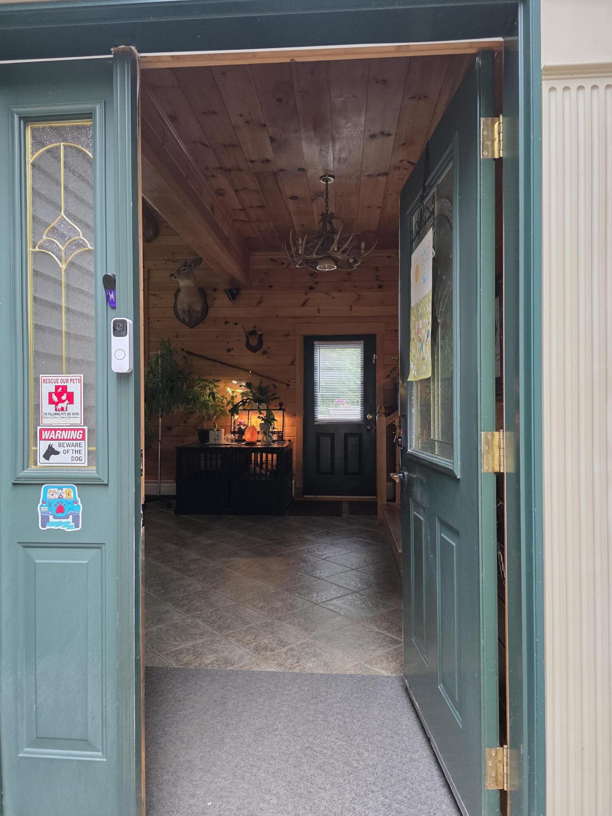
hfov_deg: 58.9
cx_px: 306
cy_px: 408
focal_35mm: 23
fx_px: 542
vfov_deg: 73.9
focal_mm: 6.3
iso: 160
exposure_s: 1/180
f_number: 1.7
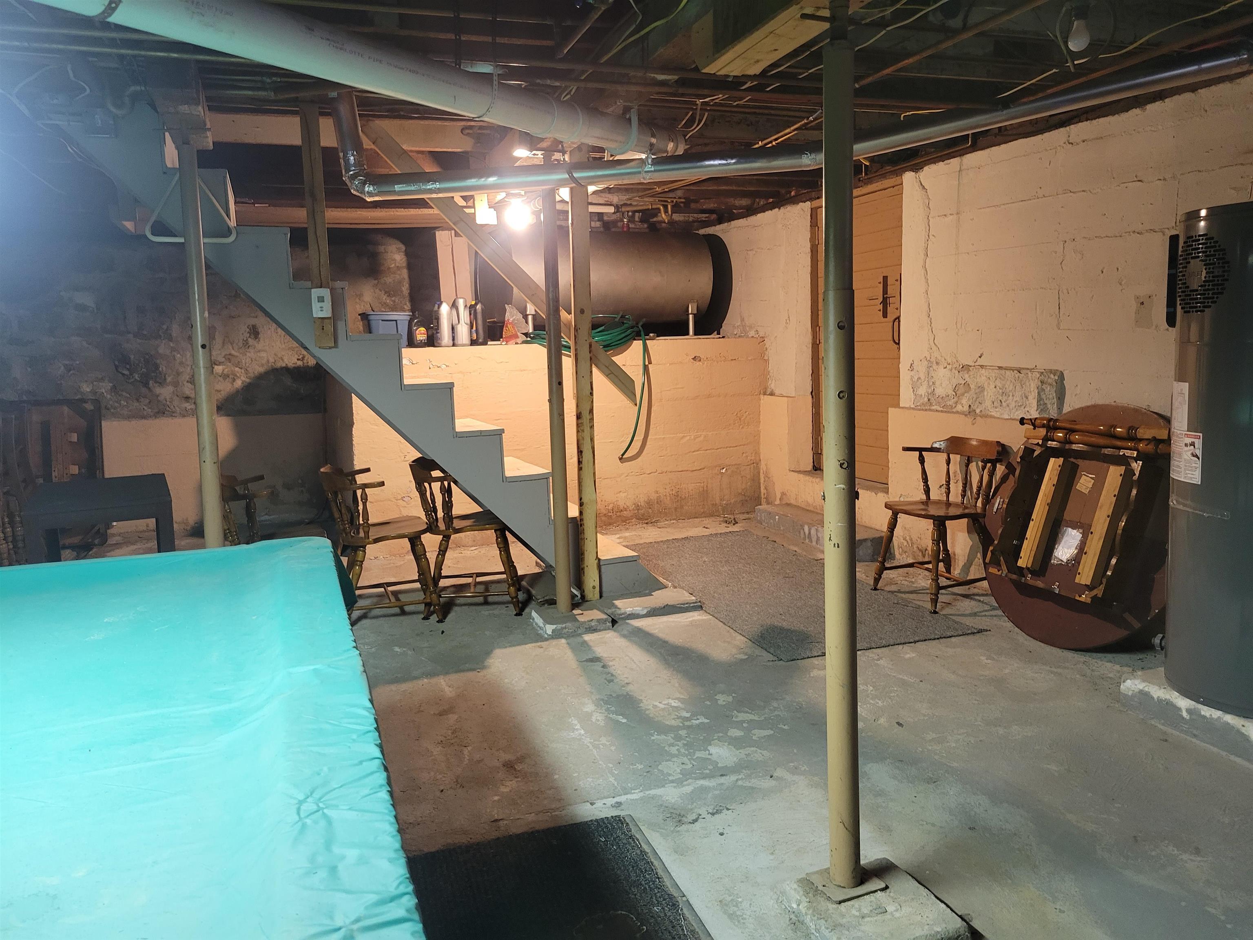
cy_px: 470
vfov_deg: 53.1
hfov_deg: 67.3
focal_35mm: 26
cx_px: 626
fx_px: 941
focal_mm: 5.4
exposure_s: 1/40
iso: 400
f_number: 1.8
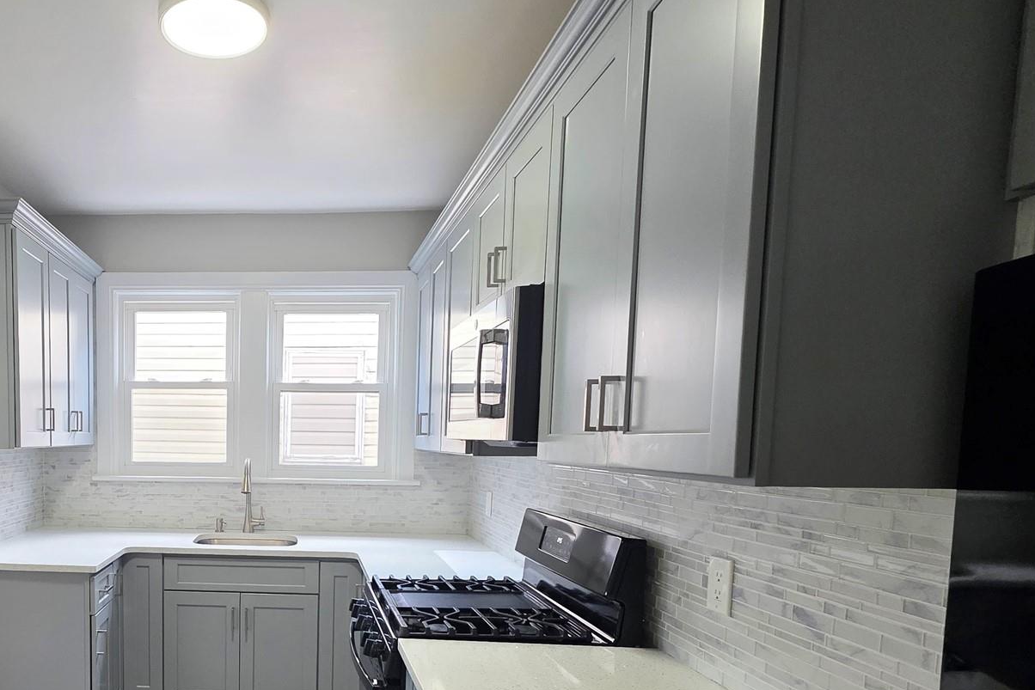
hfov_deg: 69.3
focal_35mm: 23
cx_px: 219
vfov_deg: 53.3
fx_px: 661
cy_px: 493
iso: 200
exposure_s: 1/120
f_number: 1.9
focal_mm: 2.2
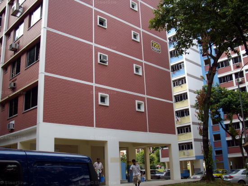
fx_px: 265
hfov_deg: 50.2
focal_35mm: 37
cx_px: 124
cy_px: 93
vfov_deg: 38.6
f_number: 2.8
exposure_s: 1/250
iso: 80
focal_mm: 6.2
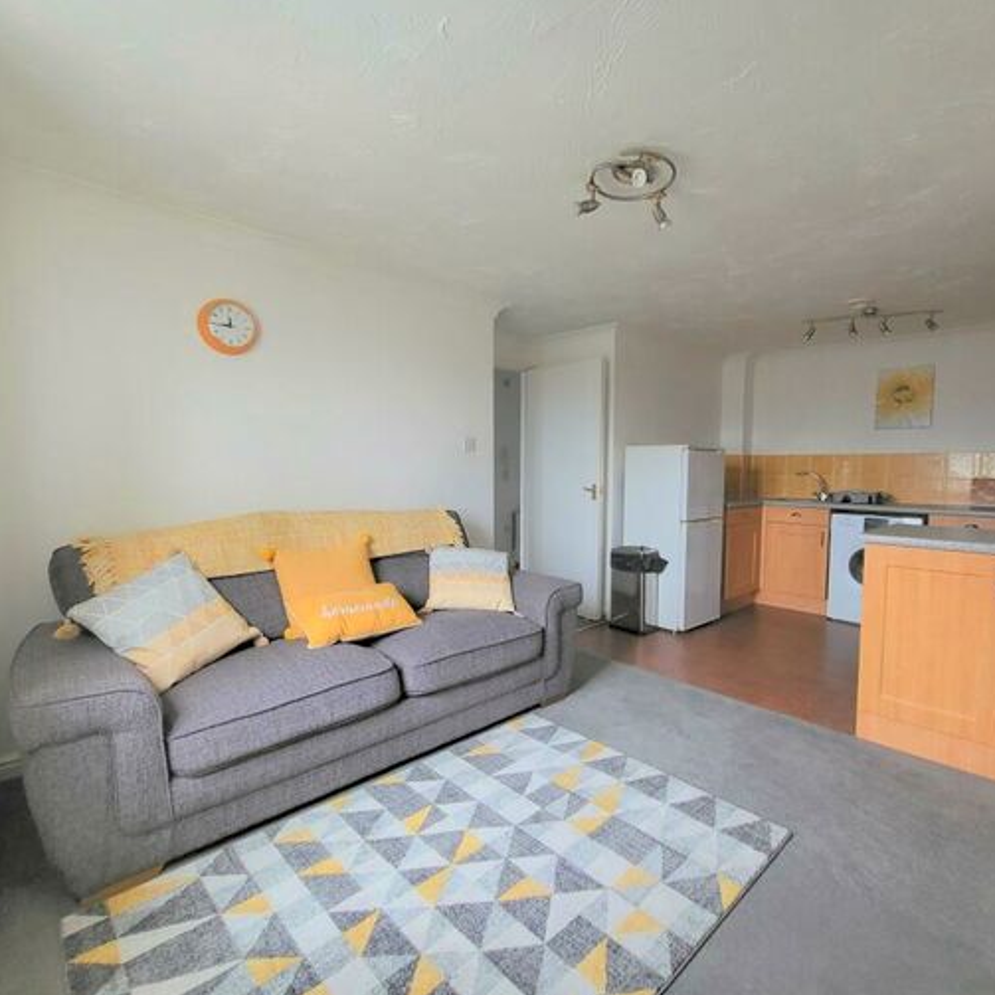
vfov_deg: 87.4
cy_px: 501
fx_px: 520
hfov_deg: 87.3
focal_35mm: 16
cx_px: 528
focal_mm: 1.74
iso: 250
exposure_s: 1/60
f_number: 2.2
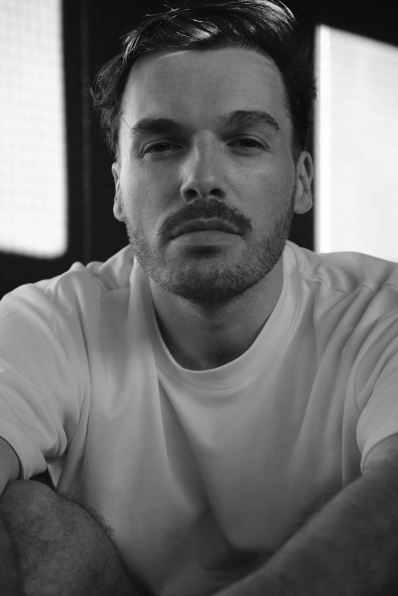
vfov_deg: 27.0
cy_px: 298
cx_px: 199
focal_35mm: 75
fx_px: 1244
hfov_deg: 18.2
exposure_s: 1/200
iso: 250
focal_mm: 50
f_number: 2.8
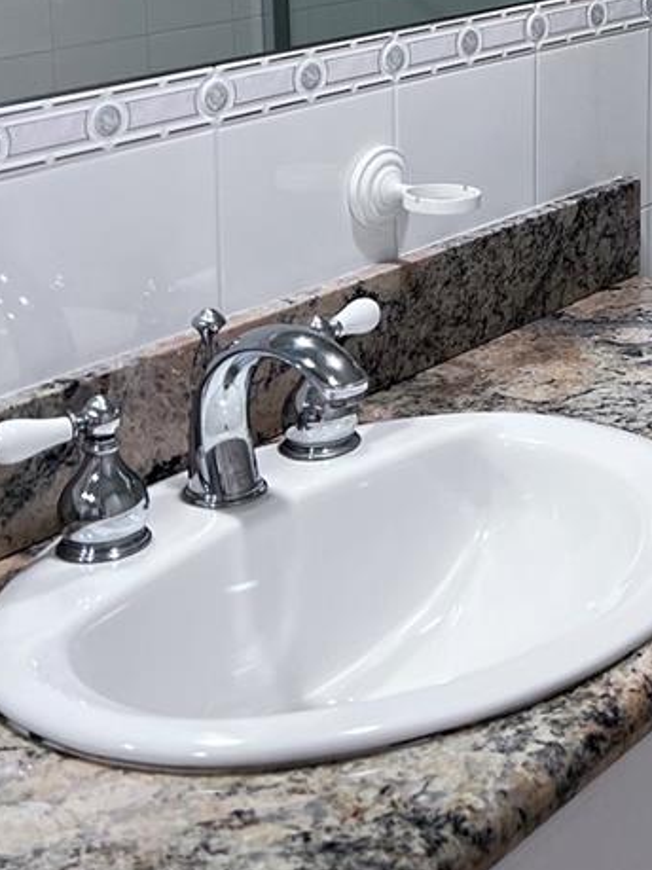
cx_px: 781
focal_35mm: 68
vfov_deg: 26.7
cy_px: -42
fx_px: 1709
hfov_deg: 20.2
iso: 100
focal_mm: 5.7
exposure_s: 1/120
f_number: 1.5
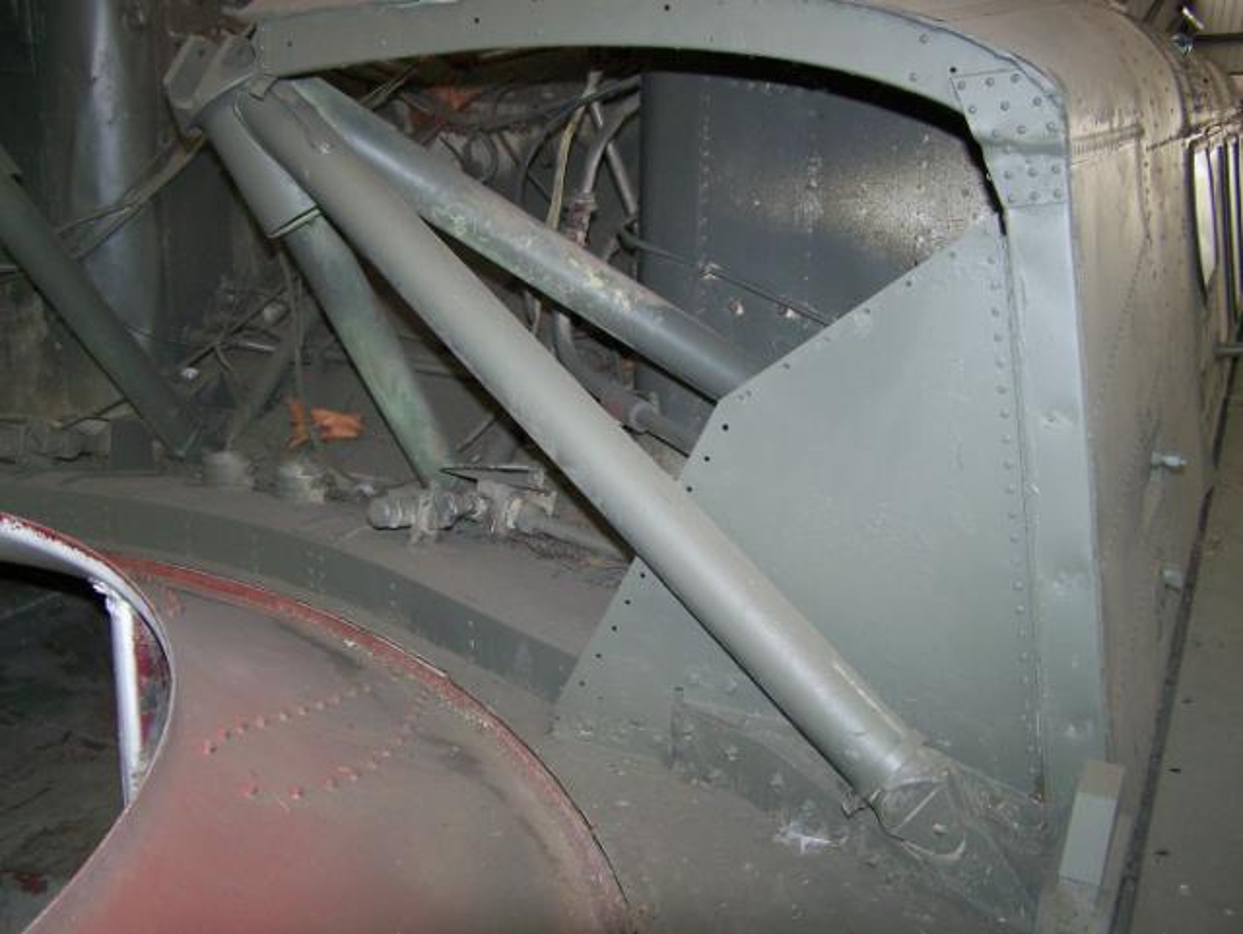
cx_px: 622
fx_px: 1366
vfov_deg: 37.8
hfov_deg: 48.9
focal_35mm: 38
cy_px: 467
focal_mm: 6.3
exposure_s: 1/60
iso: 160
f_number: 2.8
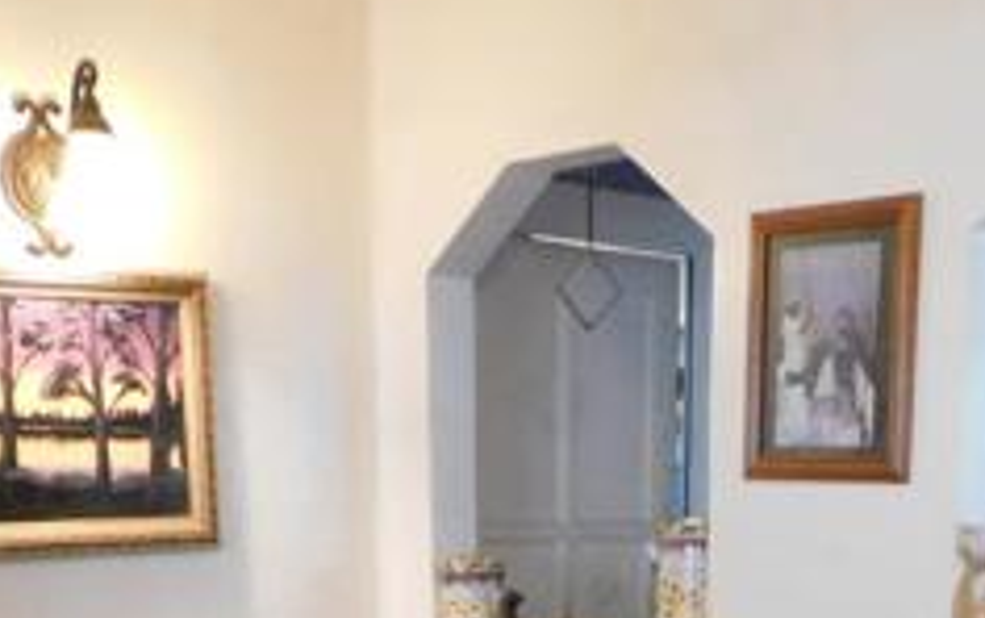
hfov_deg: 30.9
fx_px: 1773
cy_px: 935
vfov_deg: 17.7
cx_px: 618
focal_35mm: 66
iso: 800
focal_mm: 4
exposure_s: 1/25
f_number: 3
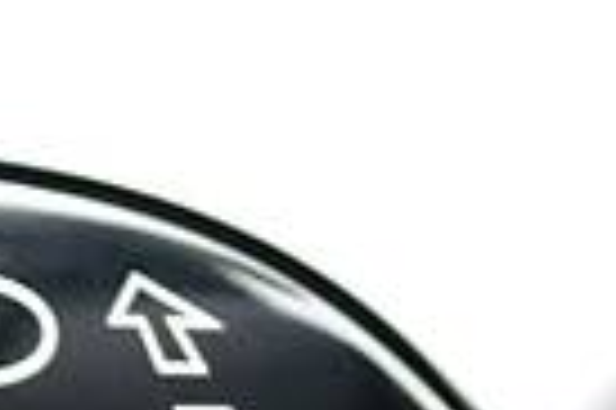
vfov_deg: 4.1
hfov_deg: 6.1
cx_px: -535
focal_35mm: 332
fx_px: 5674
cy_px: 505
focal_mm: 38
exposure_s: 1/25
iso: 400
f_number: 5
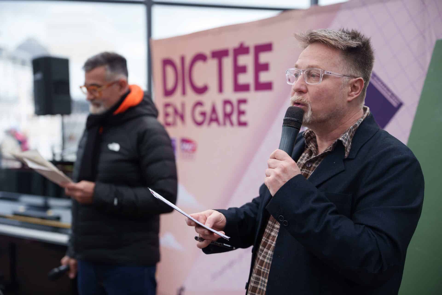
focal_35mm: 48
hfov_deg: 41.1
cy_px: 148
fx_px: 589
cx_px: 221
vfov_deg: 28.1
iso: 250
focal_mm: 48
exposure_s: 1/500
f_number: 2
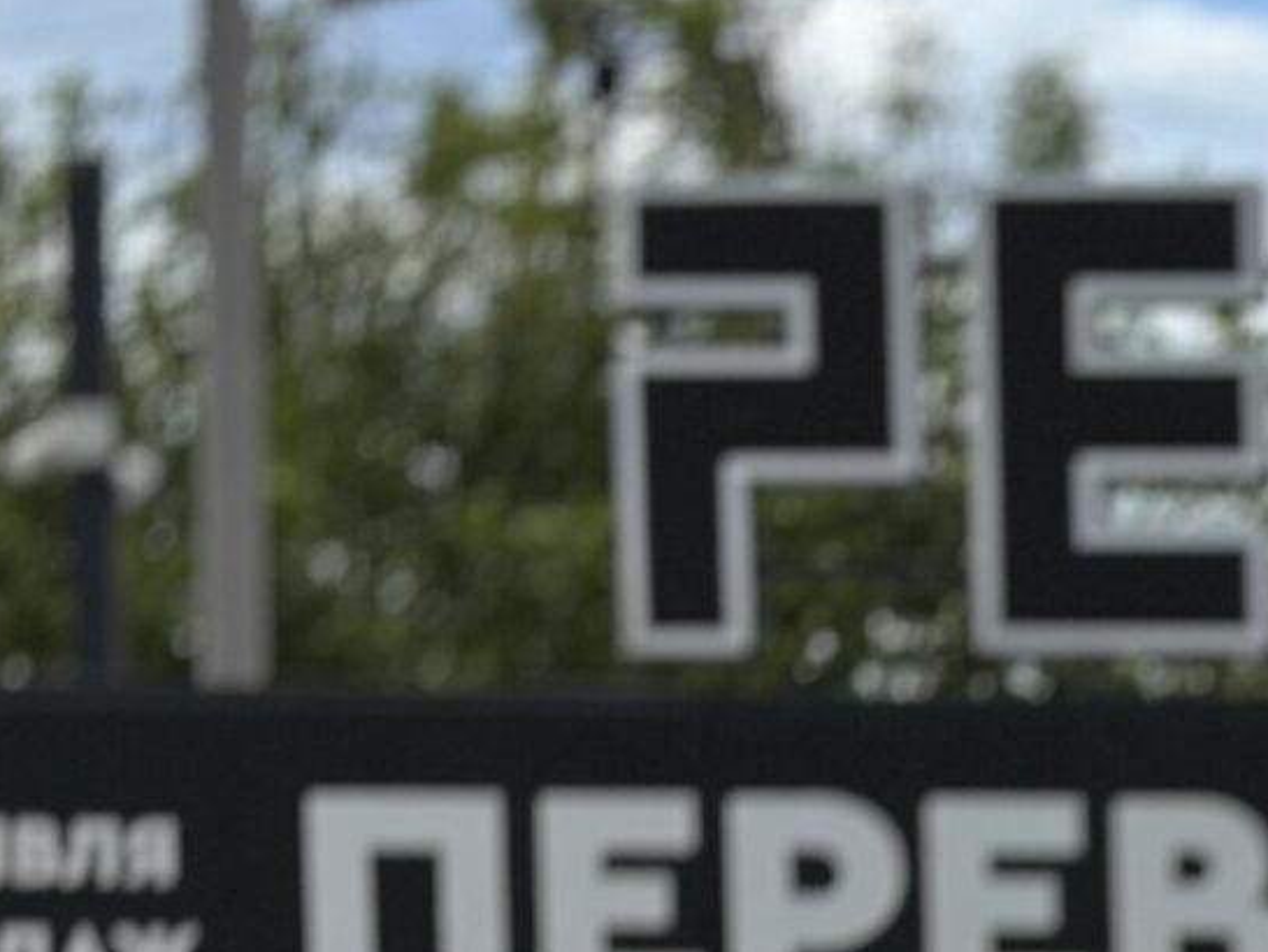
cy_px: 1985
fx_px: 8245
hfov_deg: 8.4
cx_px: 2355
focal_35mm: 225
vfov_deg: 6.4
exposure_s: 1/13699
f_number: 1.78
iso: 100
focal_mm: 6.86
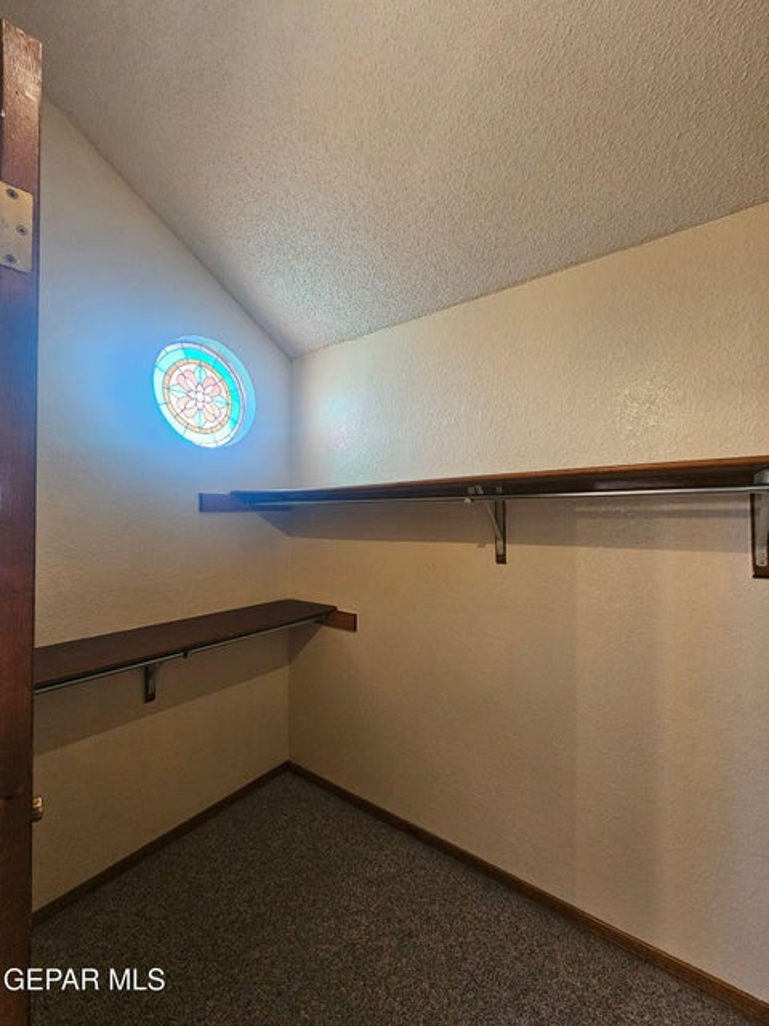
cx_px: 384
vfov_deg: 106.2
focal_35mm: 13
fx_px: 385
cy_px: 513
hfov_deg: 89.9
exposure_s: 1/40
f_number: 2.2
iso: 320
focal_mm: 2.2
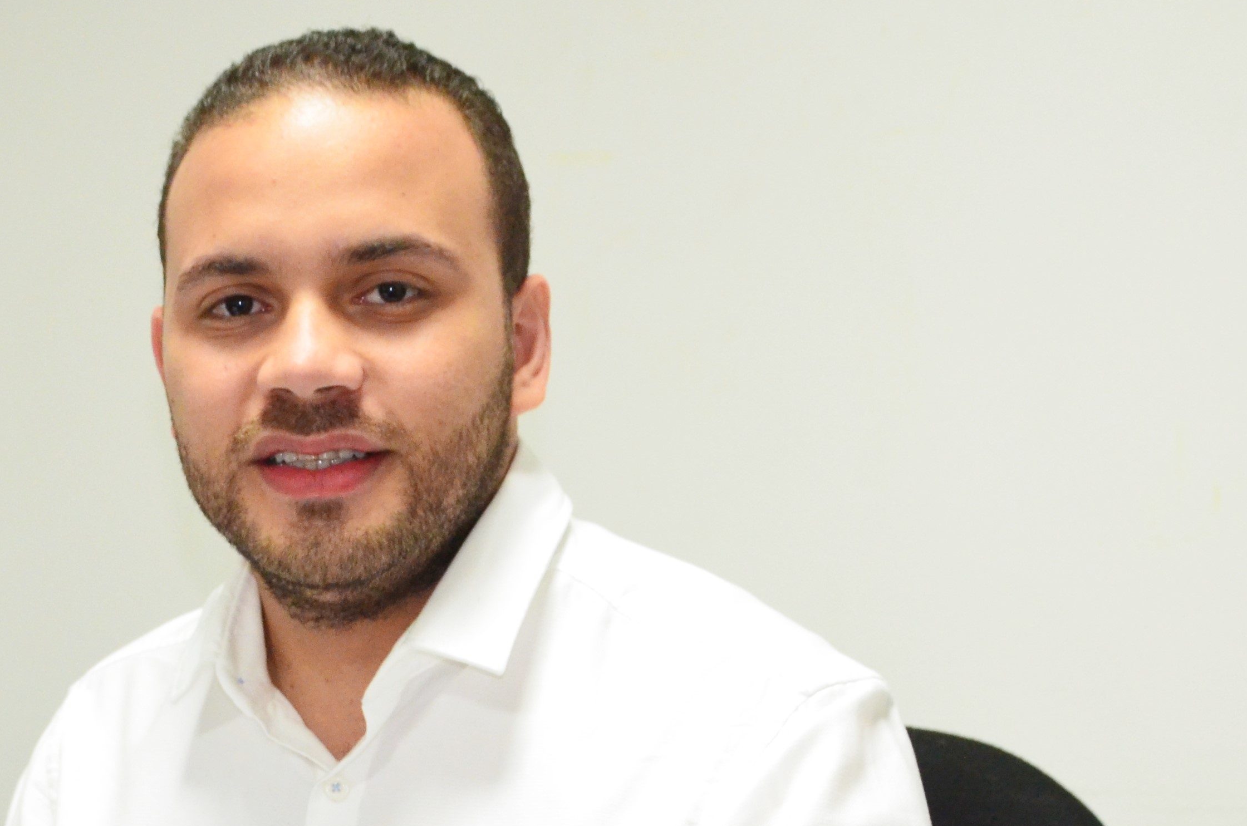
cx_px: 151
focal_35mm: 99
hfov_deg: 20.3
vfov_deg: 13.6
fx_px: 3422
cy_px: 788
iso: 2000
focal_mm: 30
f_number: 4.2
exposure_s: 1/60
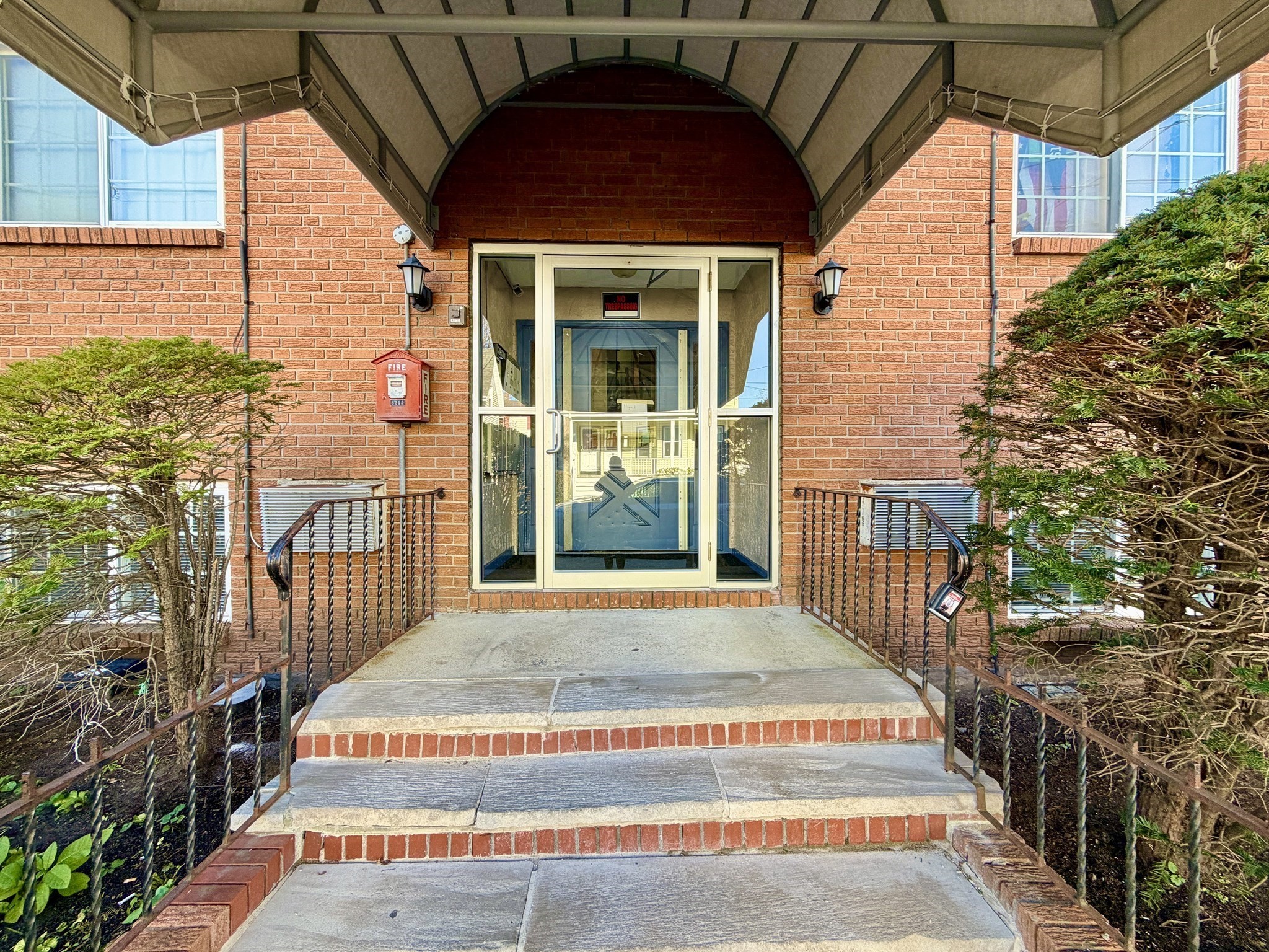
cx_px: 634
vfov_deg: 85.7
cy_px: 476
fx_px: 513
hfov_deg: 102.1
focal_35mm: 14
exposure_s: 1/121
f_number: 2.2
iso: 64
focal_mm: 2.22
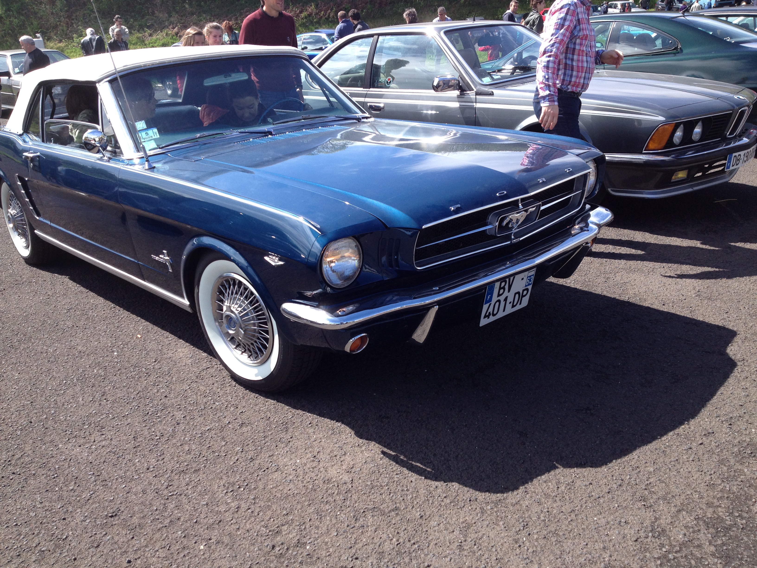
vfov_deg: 40.7
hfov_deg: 52.6
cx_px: 378
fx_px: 765
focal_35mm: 35
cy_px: 284
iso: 50
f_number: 2.4
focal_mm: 4.28
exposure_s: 1/673
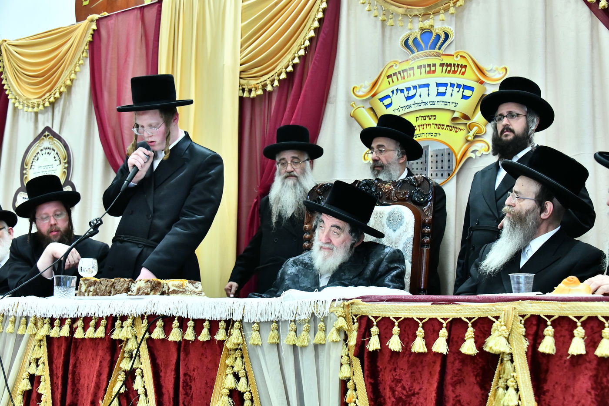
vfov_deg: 29.9
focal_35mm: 45
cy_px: 203
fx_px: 761
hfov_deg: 43.6
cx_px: 304
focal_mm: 45
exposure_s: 1/125
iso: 5000
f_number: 5.6
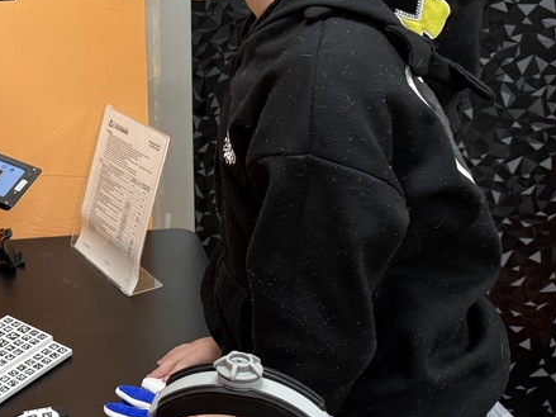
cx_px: 13
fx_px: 899
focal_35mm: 56
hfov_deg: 31.9
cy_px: 125
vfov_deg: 25.9
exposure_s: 1/60
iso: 200
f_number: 1.78
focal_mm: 6.76
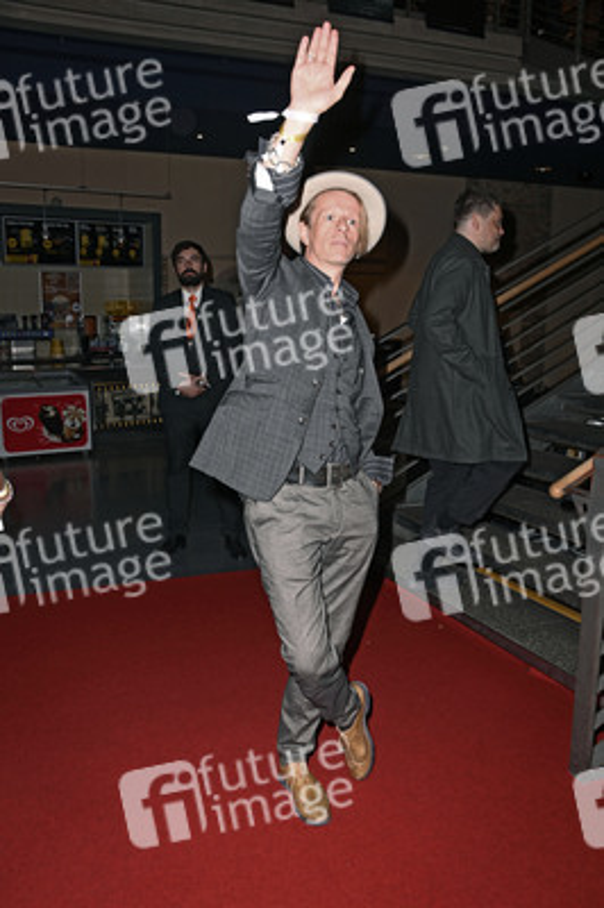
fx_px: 807
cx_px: 302
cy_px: 454
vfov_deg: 58.8
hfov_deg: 41.0
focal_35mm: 32
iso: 640
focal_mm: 32
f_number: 5.6
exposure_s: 1/100
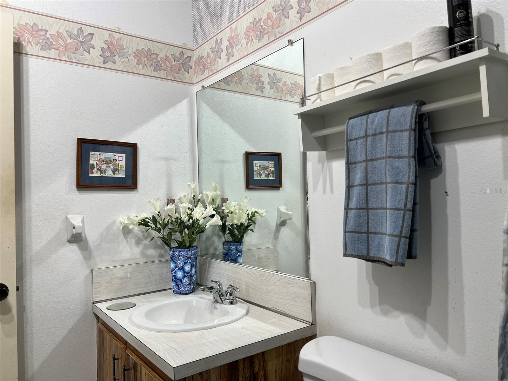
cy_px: 190
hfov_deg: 67.3
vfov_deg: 53.1
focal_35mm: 26
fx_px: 382
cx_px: 254
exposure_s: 1/60
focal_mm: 5.7
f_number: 1.5
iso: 64
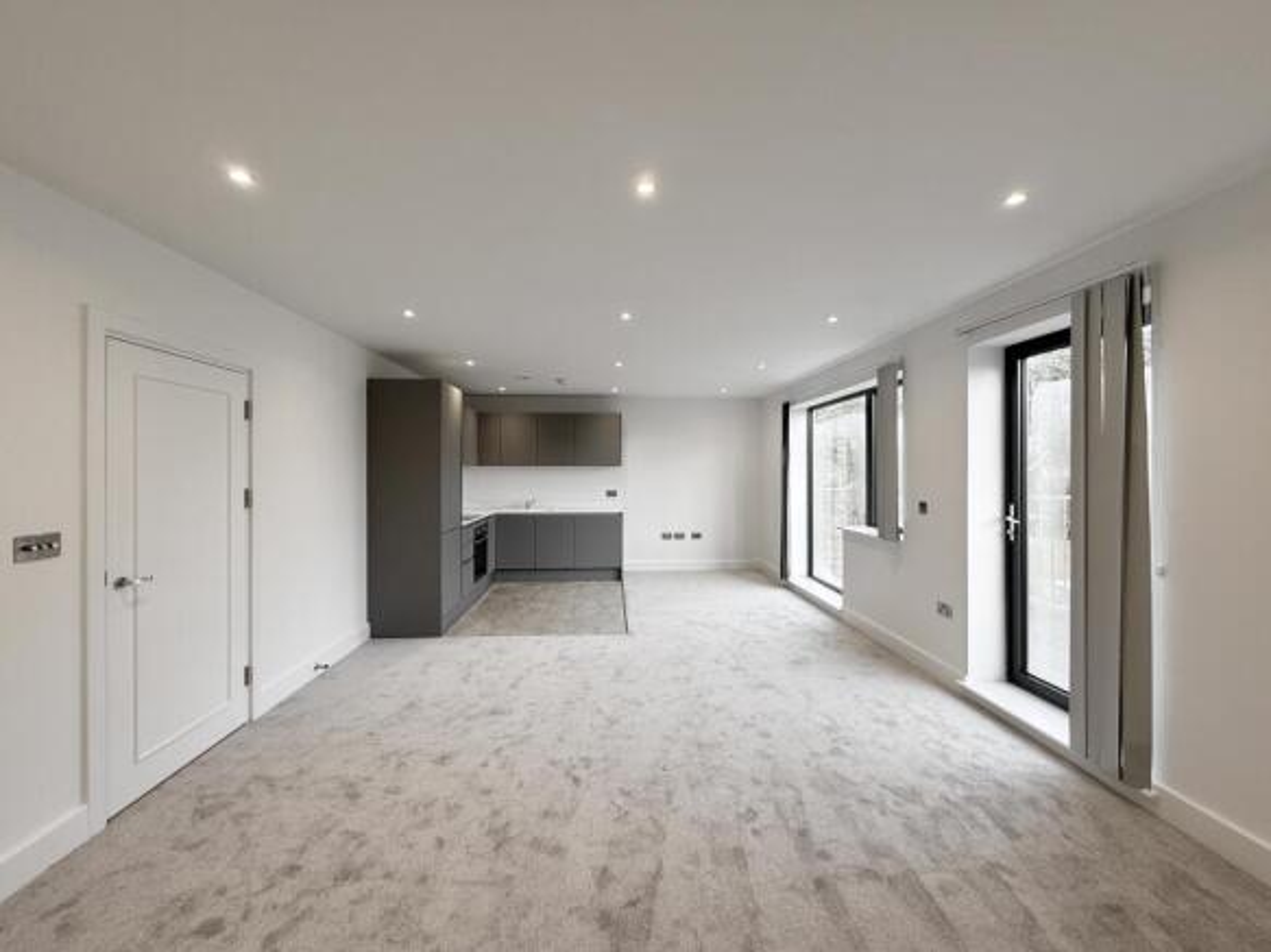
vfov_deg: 85.7
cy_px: 476
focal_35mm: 14
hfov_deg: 102.1
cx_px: 636
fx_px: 514
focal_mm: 2.22
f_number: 2.2
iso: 64
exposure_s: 1/100
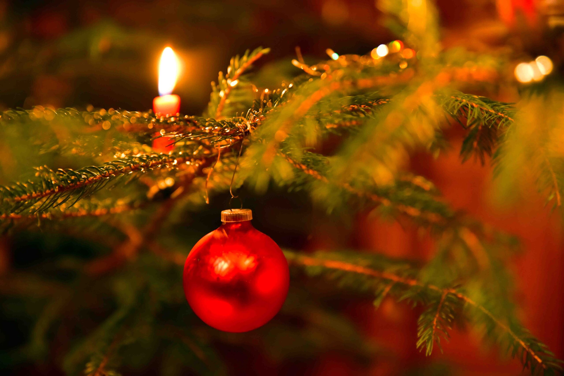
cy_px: 188
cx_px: 282
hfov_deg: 28.8
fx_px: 1097
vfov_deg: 19.5
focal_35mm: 70
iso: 3200
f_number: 2.8
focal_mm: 70
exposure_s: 1/30
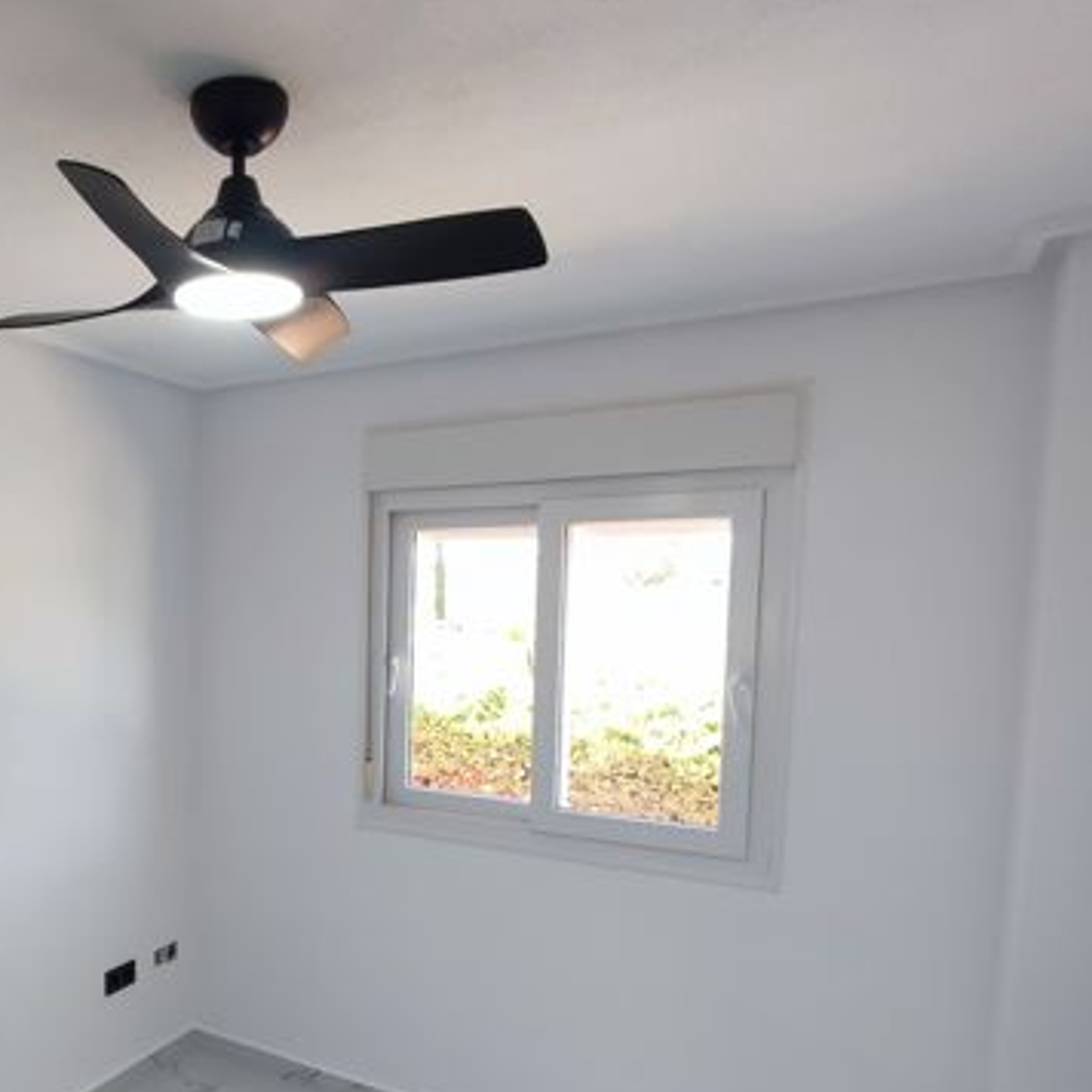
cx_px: 179
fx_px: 999
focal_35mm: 28
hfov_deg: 52.6
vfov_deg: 56.5
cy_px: 692
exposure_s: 1/100
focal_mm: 1.65
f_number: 2.2
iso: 117
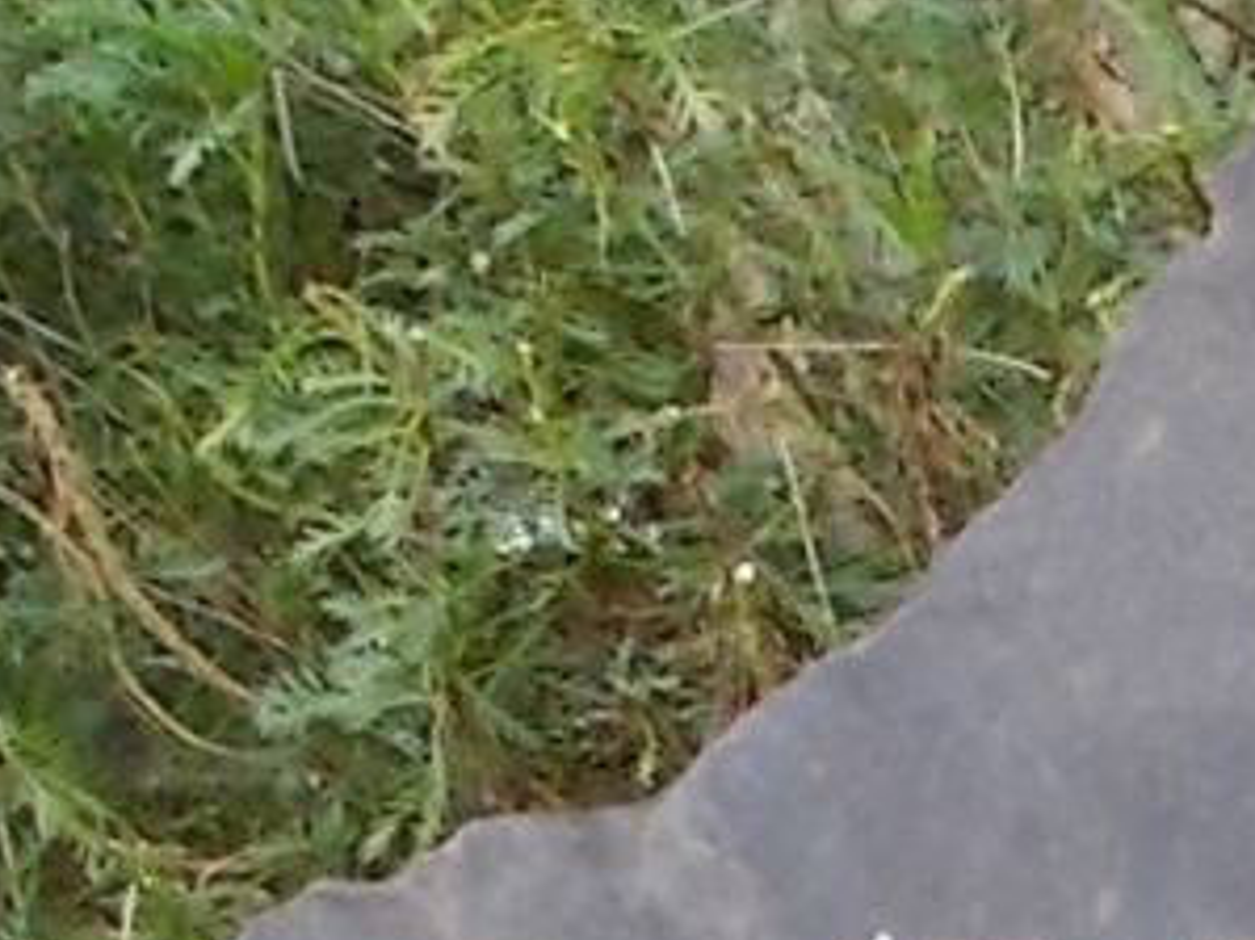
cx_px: 2174
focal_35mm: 139
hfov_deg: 13.0
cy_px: 1775
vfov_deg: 10.0
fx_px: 5037
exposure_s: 1/100
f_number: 3.2
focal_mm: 4.6
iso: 80
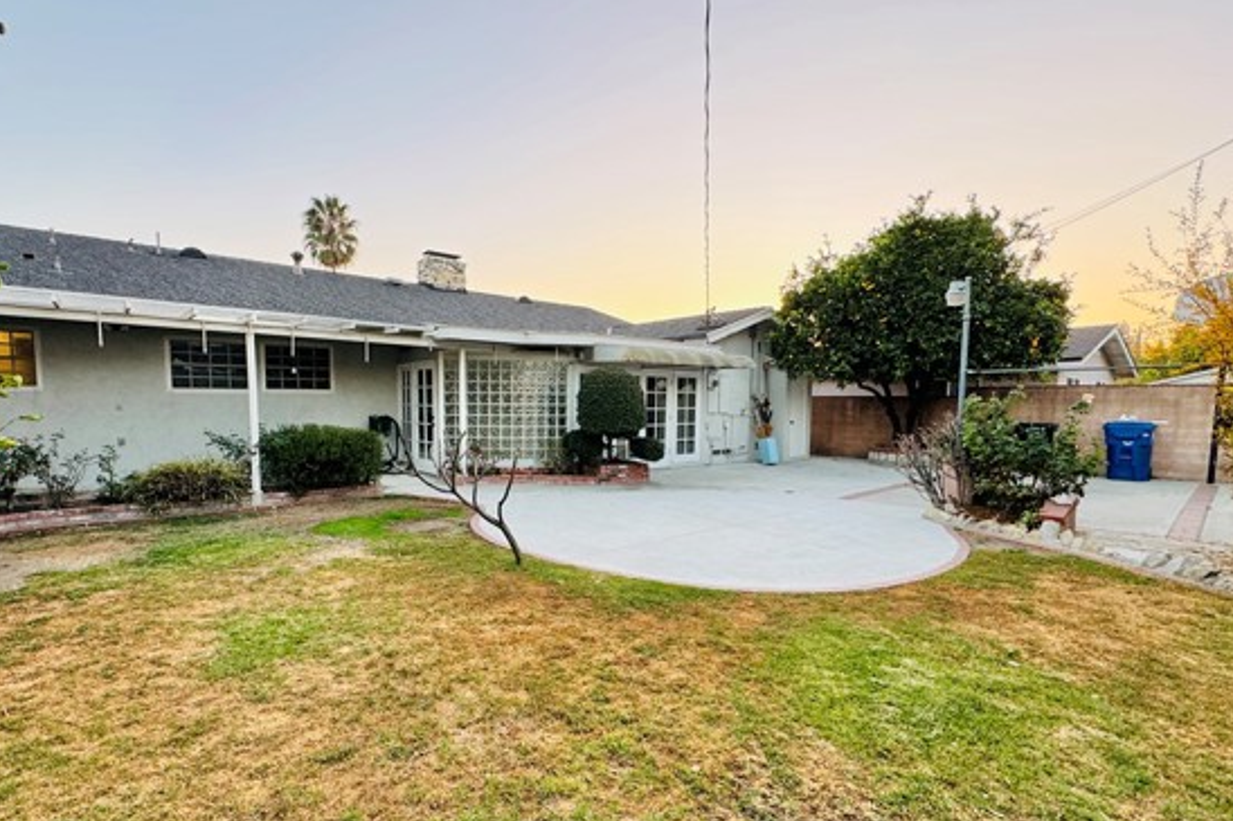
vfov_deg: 70.3
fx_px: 582
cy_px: 445
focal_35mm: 17
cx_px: 592
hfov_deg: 93.2
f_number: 2.2
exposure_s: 1/99
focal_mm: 2.22
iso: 125
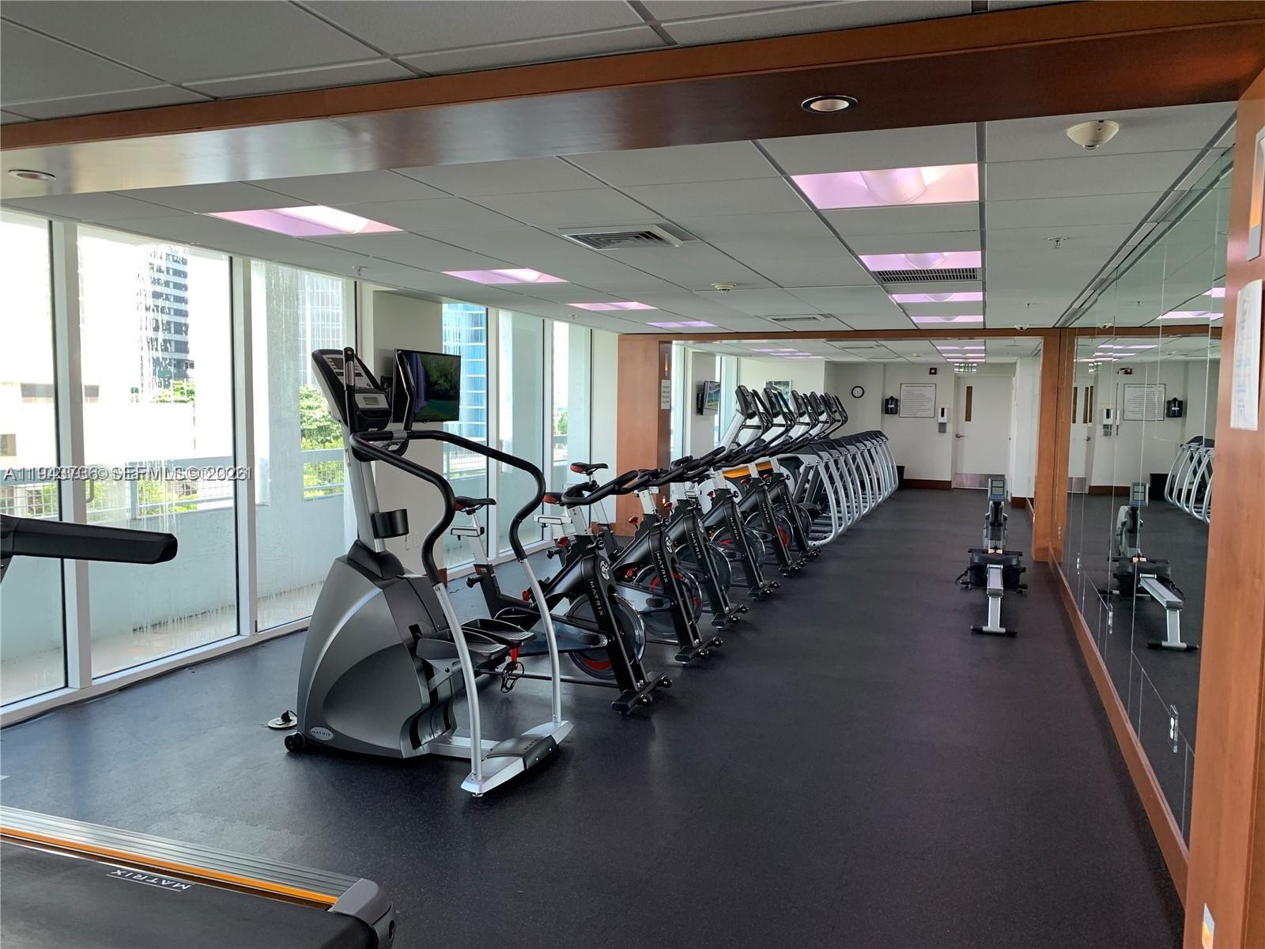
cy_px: 474
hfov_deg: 67.3
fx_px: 950
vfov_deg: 53.1
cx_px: 632
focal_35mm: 26
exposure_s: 1/120
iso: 64
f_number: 1.8
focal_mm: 4.25
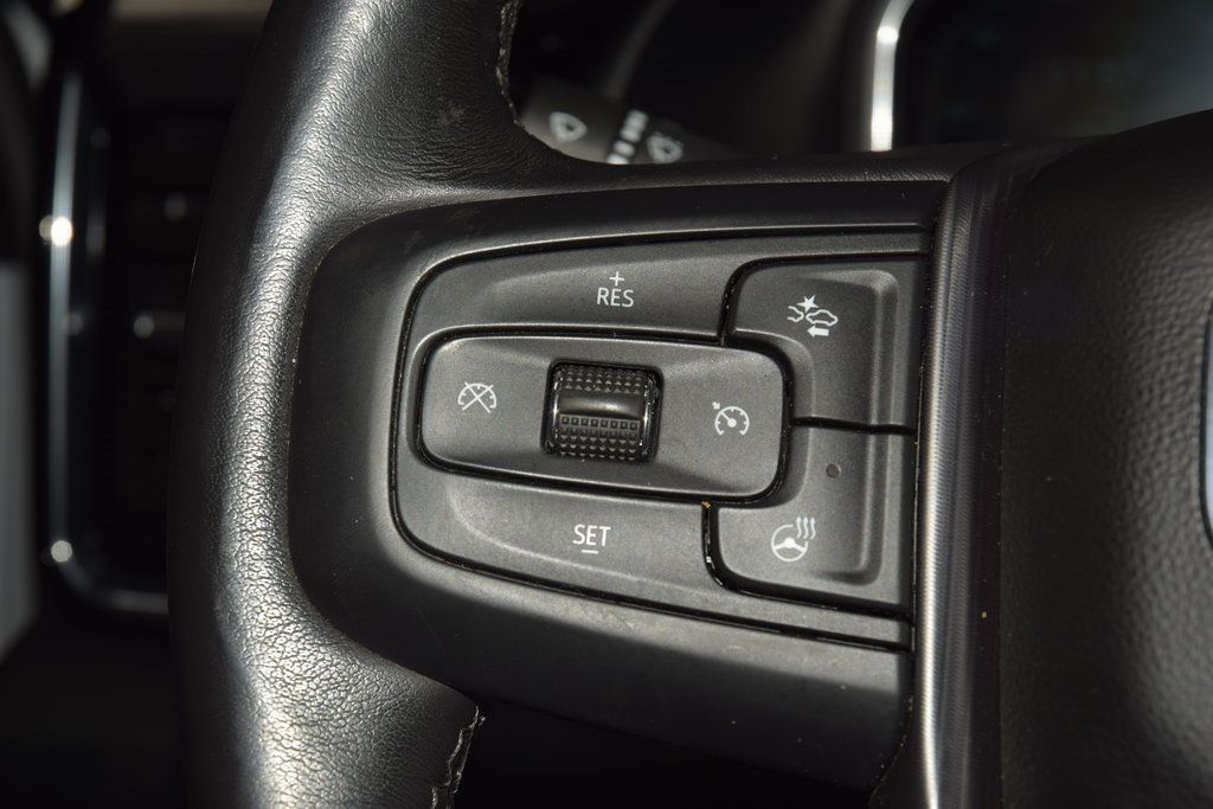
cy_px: 404
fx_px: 2628
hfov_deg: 26.0
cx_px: 606
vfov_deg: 17.5
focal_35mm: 78
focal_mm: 52
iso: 100
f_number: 8
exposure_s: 1/60
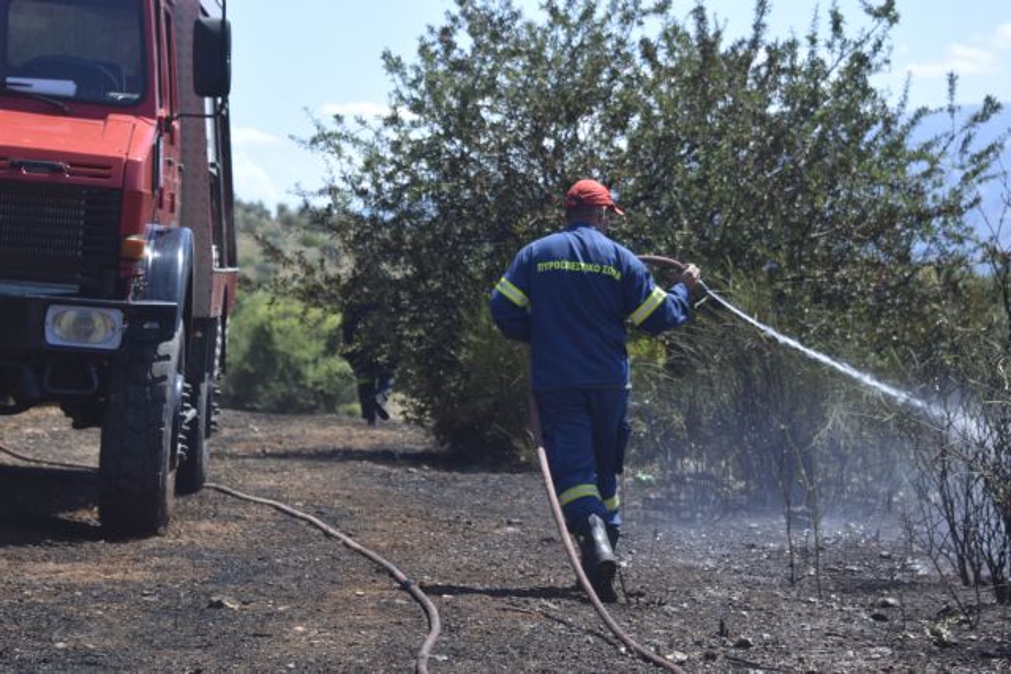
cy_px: 337
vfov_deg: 9.9
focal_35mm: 138
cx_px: 506
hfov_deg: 14.9
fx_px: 3876
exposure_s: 1/400
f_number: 5.3
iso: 100
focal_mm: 92
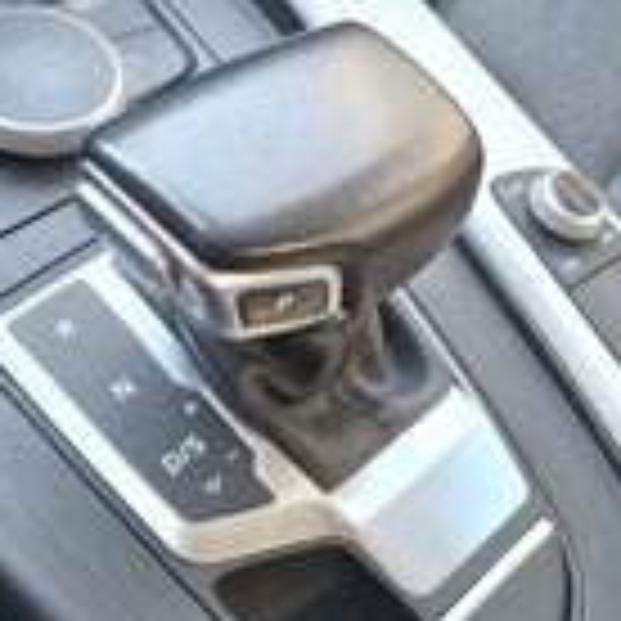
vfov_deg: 28.3
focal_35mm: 59
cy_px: 104
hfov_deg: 28.9
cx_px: 225
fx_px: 1197
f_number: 1.8
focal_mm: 6.4
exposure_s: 1/100
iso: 200
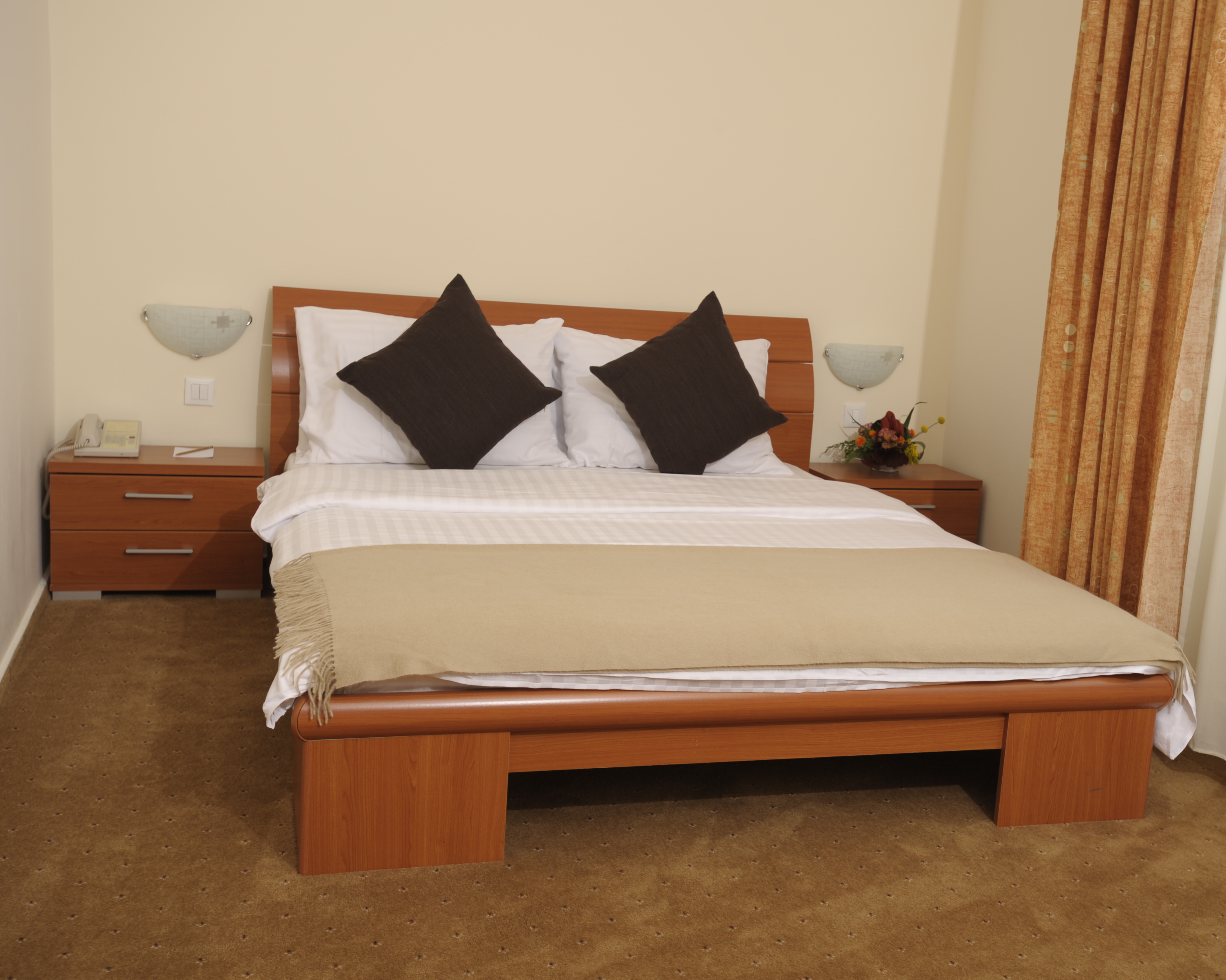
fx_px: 1524
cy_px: 486
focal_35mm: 42
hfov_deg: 43.6
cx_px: 735
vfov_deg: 35.7
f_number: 5.6
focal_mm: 35
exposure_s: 1/40
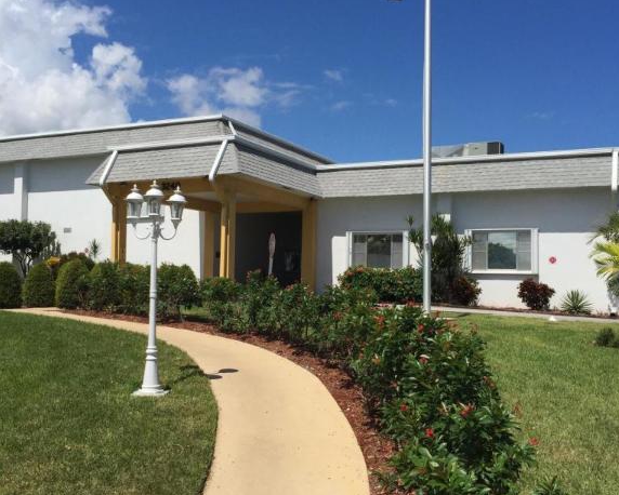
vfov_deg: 39.1
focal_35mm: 38
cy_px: 272
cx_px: 311
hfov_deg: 47.9
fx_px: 696
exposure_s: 1/4950
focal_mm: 4.15
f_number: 2.2
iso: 32
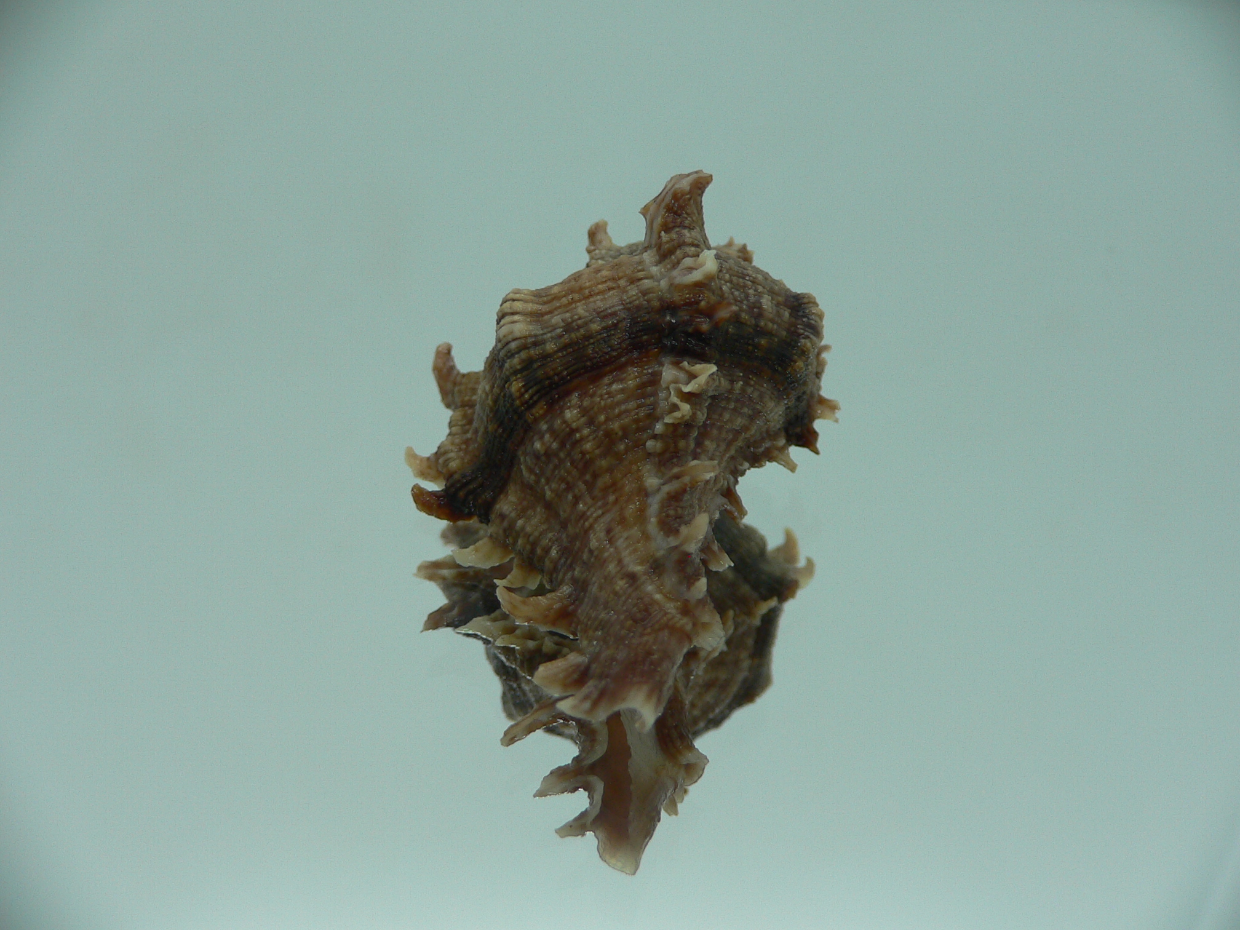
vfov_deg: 40.7
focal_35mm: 35
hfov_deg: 52.6
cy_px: 465
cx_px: 620
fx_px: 1254
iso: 80
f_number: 2.8
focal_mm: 4.6
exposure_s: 1/60
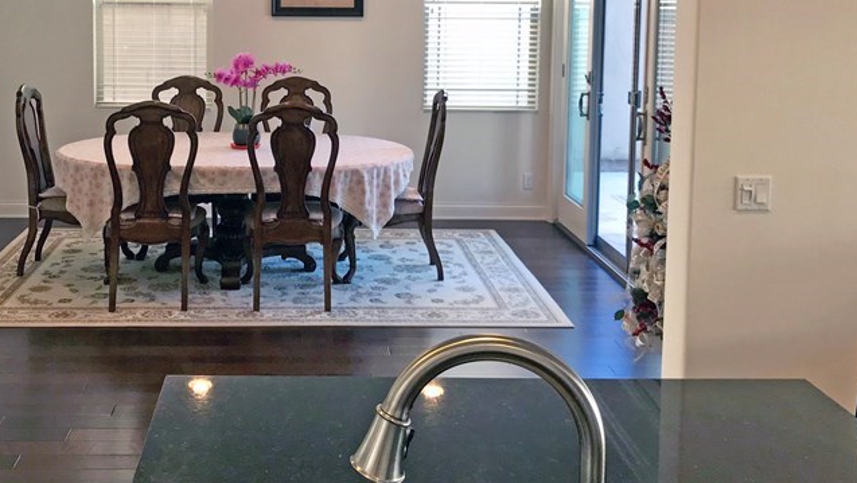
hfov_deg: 41.8
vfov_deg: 24.1
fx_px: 1114
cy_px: 97
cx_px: 326
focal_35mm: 49
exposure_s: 1/30
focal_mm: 3.99
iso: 40
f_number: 1.8
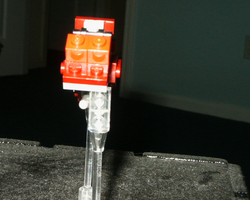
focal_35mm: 82
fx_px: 607
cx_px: 98
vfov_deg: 18.7
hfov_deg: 23.2
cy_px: 76
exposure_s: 1/45
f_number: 8
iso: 200
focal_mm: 10.91
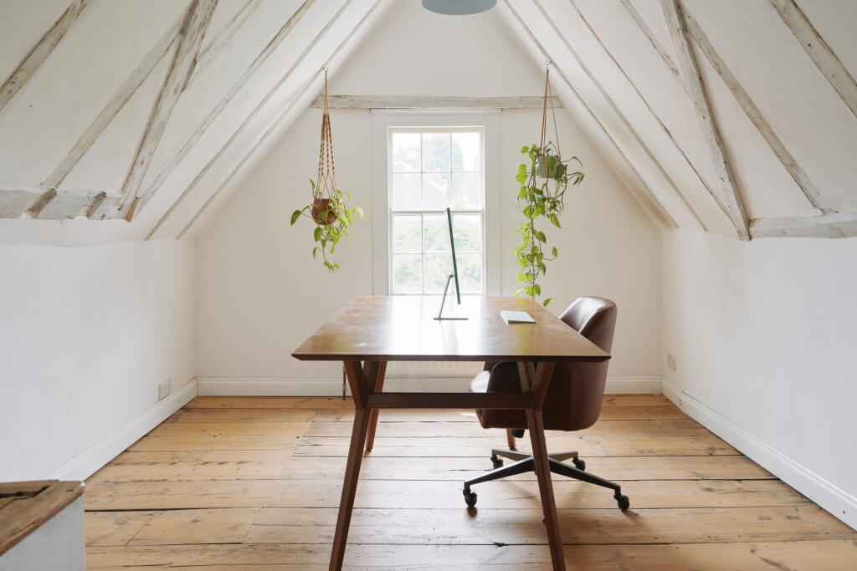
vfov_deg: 53.1
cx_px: 428
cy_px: 286
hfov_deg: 73.7
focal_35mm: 24
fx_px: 571
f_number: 5.6
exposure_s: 1/25
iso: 100
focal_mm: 24
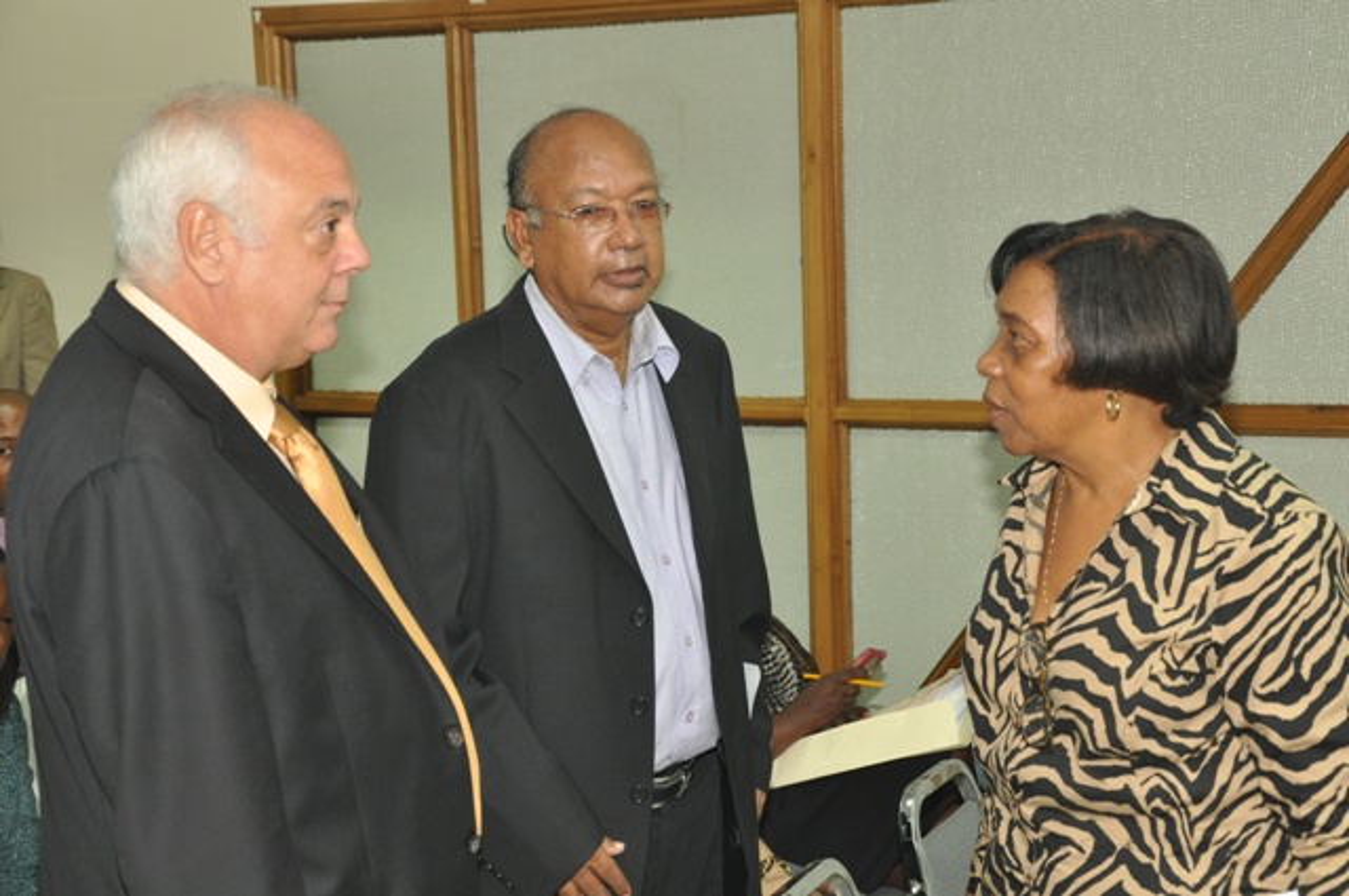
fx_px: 2358
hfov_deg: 31.9
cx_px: 674
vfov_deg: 21.5
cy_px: 448
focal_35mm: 63
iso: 800
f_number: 6.3
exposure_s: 1/100
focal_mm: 42
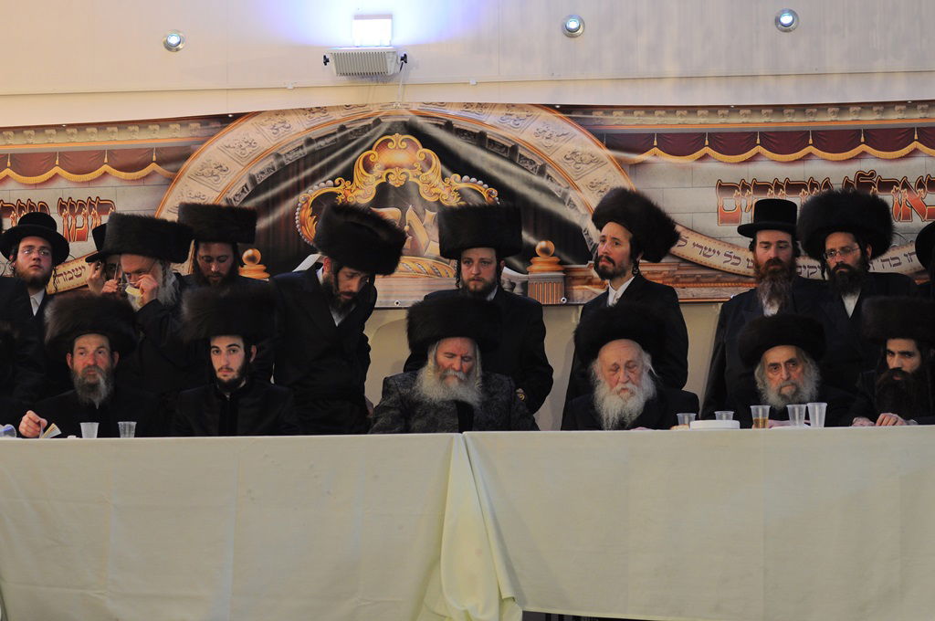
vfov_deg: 10.7
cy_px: 310
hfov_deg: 16.1
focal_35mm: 128
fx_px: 3307
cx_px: 468
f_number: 2.8
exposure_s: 1/100
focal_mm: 85
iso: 640
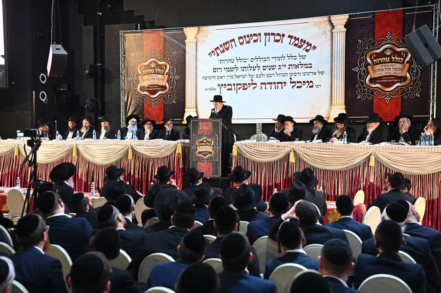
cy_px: 146
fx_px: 673
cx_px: 220
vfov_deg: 24.6
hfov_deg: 36.3
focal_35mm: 55
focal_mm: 55
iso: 3200
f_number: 4
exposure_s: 1/100
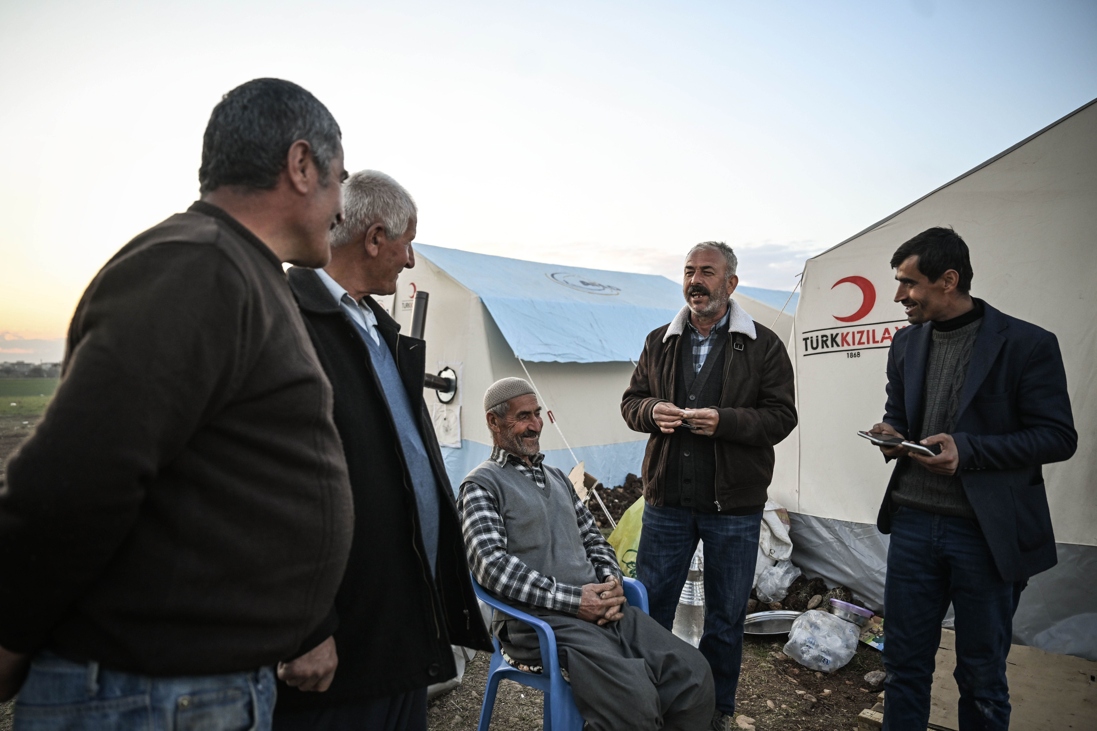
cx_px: 548
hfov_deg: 73.7
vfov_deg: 53.1
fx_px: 731
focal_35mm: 24
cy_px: 366
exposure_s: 1/400
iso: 500
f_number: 2.8
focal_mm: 24
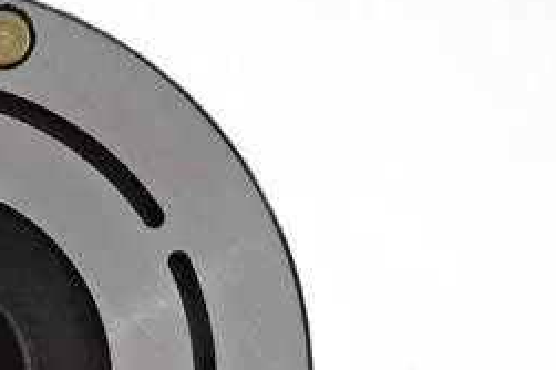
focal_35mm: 305
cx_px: -84
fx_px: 4710
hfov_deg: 6.7
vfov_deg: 4.5
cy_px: 391
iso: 1600
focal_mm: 85
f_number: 25
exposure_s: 1/15
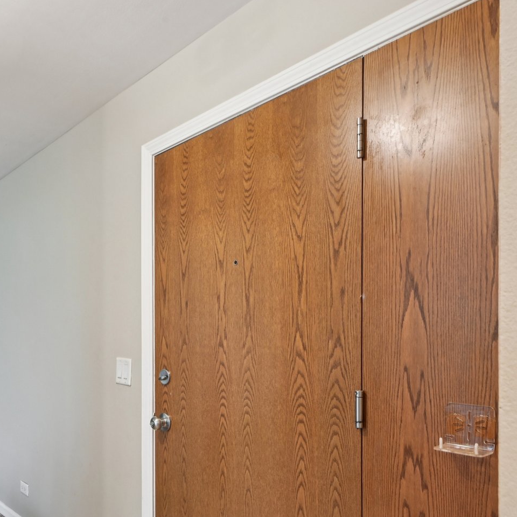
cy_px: 364
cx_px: 97
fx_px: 490
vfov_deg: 53.9
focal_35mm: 29
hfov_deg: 51.8
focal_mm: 16
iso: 400
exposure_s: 1/4
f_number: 13
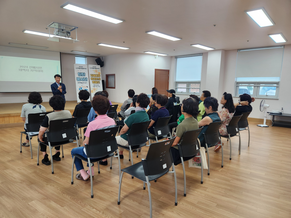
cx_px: 146
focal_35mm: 23
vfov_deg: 58.9
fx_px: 193
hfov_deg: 73.9
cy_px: 109
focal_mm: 5.4
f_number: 1.8
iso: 125
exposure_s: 1/120
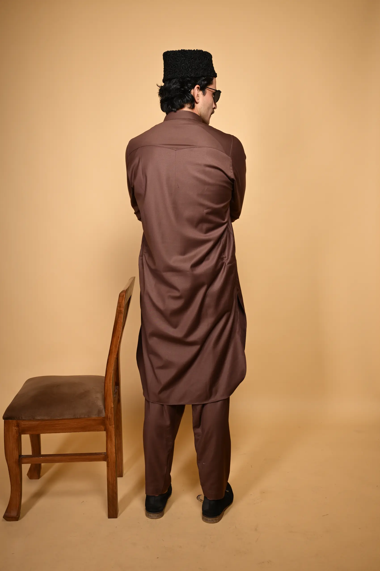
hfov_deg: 37.9
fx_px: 554
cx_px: 190
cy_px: 286
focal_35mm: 35
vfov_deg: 54.4
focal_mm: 35
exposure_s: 1/200
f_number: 7.1
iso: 200
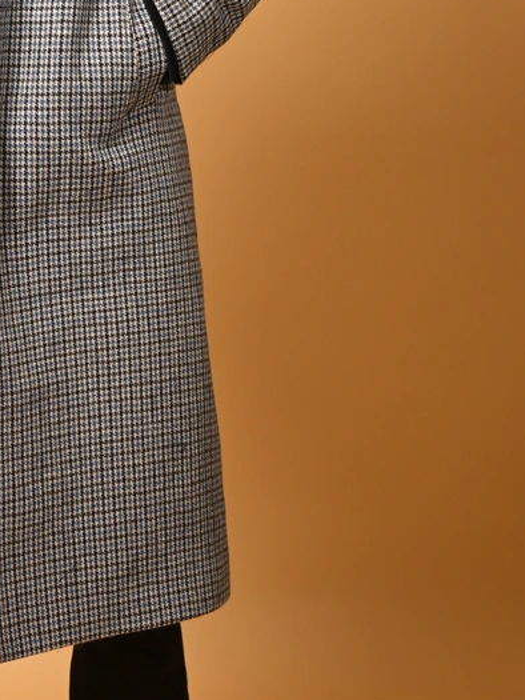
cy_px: 57
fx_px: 3052
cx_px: -65
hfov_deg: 9.7
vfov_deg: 13.0
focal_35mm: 151
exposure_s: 1/1000
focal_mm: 50
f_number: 2.2
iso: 160
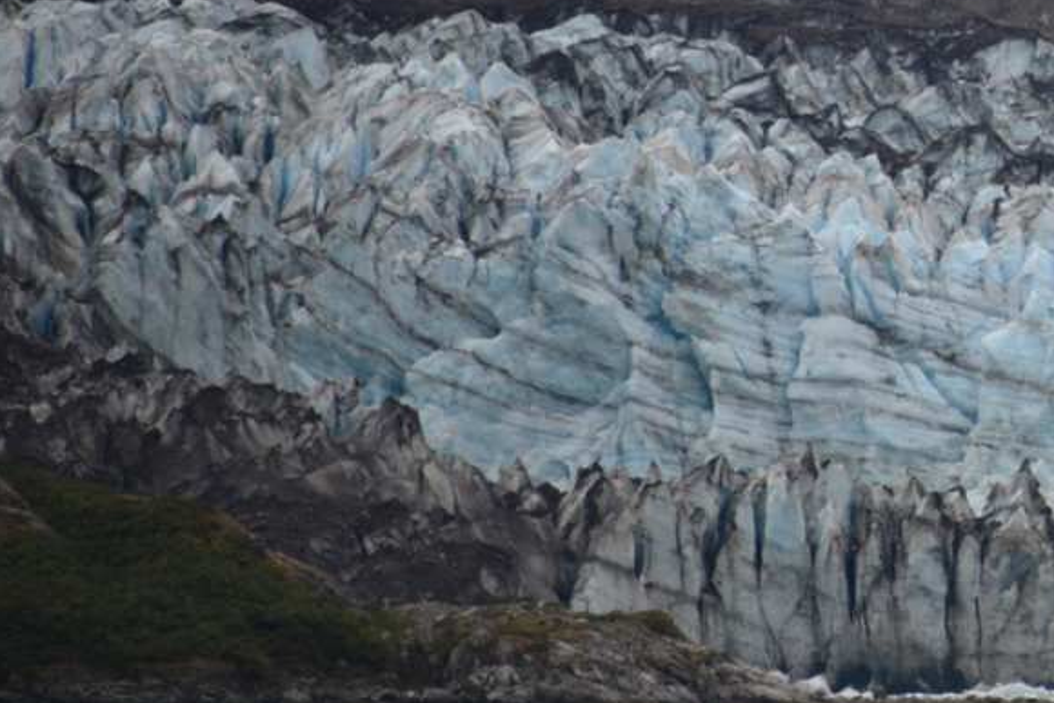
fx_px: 19386
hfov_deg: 3.1
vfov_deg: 2.1
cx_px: 1156
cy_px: 194
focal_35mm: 662
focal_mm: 300
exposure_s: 1/640
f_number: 5.6
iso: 220
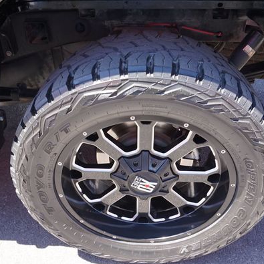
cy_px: 141
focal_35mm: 33
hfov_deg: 49.7
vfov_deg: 49.7
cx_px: 134
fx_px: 285
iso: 100
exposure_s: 1/80
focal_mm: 16
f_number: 5
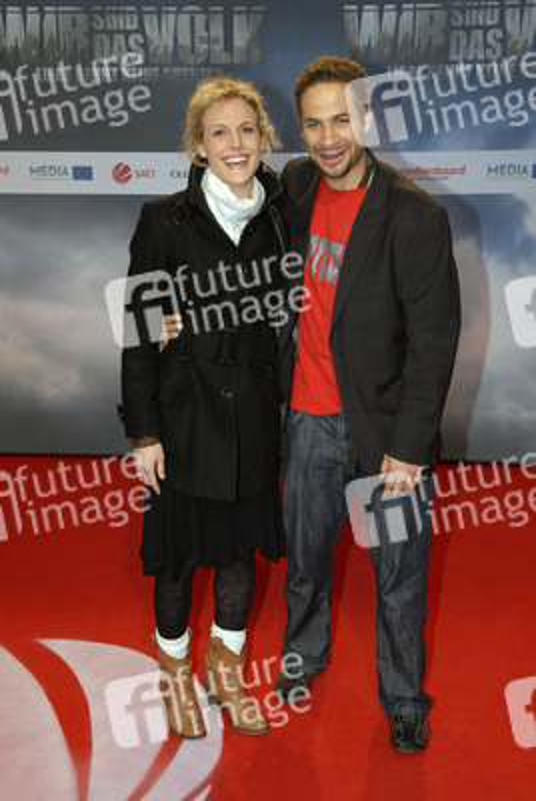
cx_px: 268
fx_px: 935
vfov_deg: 46.3
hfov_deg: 32.0
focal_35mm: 42
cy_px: 400
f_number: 6.3
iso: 640
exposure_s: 1/160
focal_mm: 28
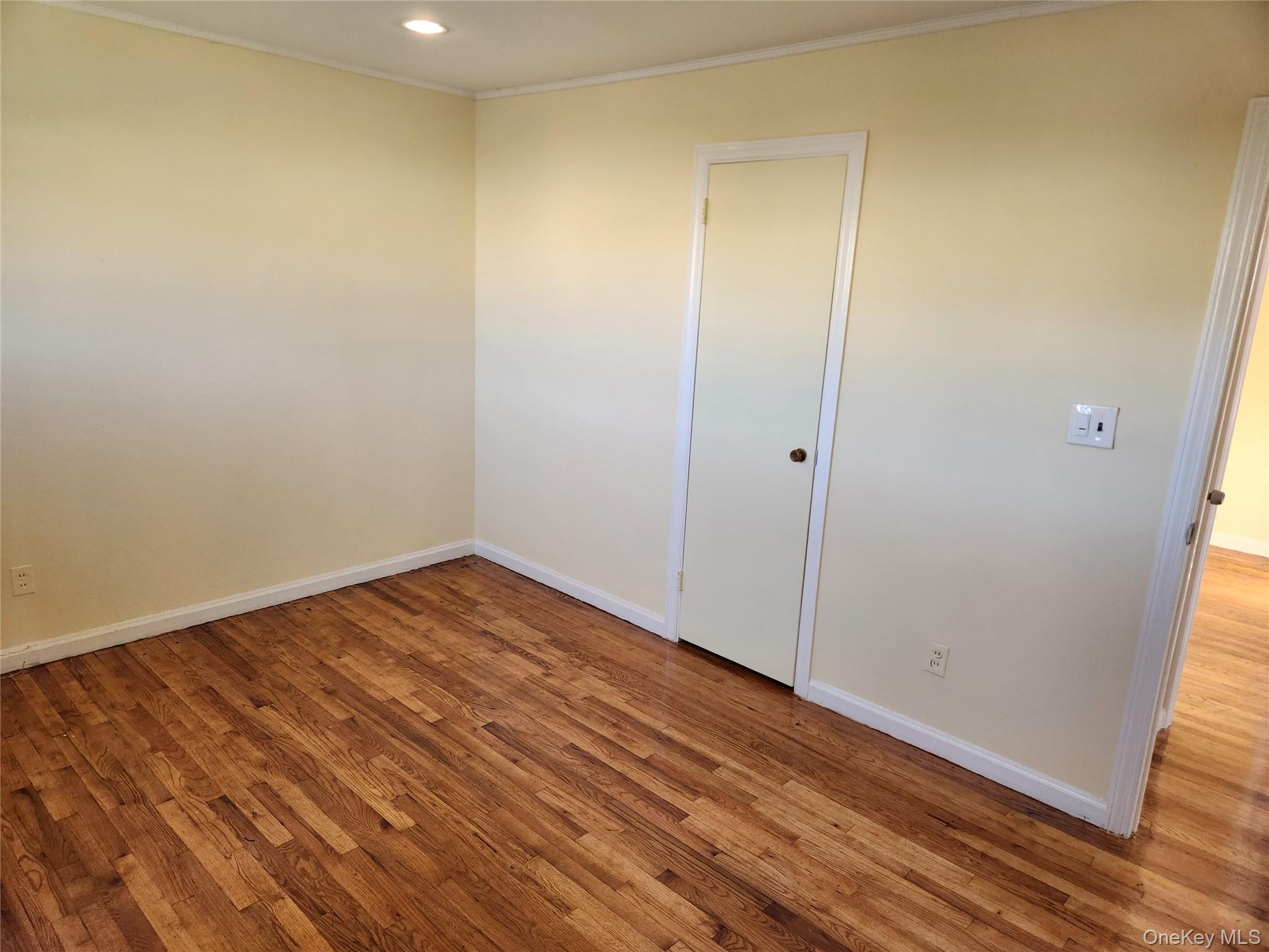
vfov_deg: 58.9
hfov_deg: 73.9
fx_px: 843
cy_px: 476
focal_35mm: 23
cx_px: 634
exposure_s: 1/180
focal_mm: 5.4
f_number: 1.8
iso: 200
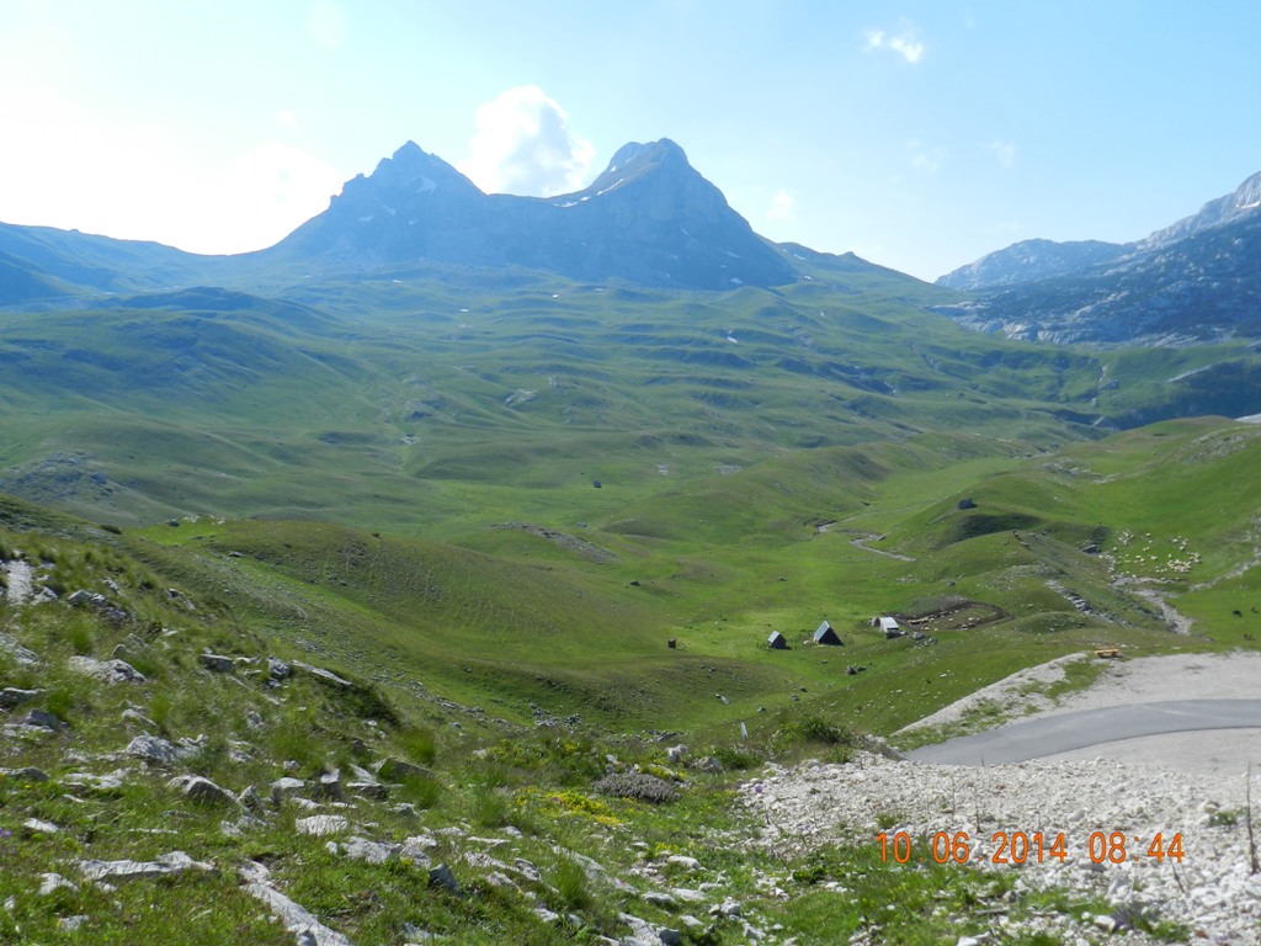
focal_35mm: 32
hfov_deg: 56.8
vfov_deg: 44.2
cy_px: 473
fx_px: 1166
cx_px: 630
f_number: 4
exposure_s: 1/1250
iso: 160
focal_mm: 5.6
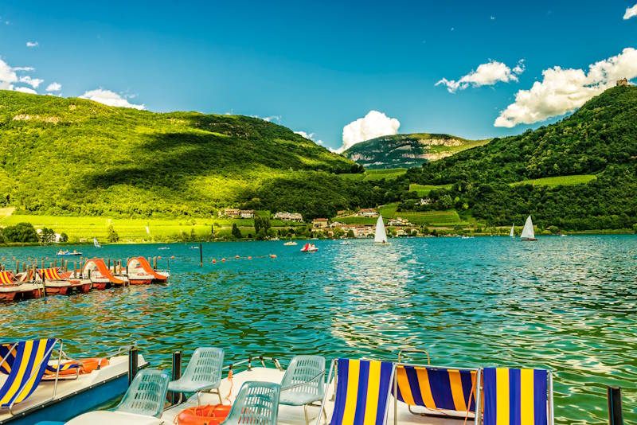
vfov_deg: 38.9
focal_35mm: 34
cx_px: 318
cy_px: 212
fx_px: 602
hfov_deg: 55.8
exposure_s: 1/60
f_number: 6.3
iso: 100
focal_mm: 34
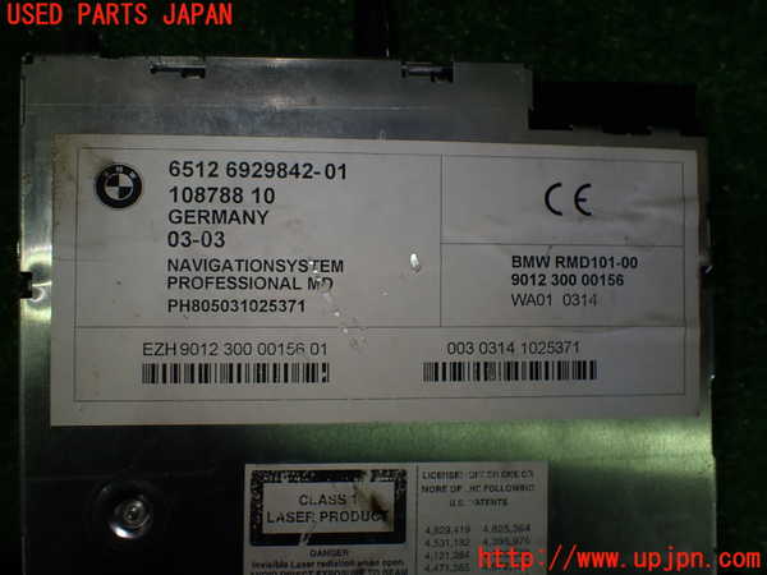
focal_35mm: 30
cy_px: 288
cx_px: 384
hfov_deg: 60.0
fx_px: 665
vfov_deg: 46.8
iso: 125
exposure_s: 1/125
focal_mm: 5.4
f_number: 2.3
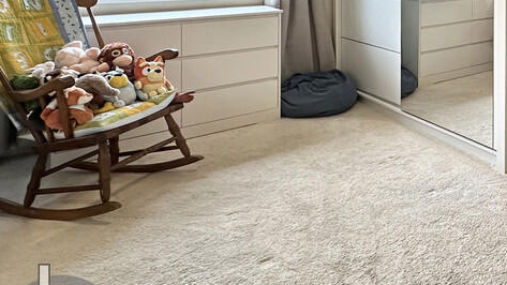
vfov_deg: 34.2
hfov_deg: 49.0
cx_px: 505
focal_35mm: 33
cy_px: 44
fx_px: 444
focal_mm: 2.22
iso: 320
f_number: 2.2
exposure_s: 1/100
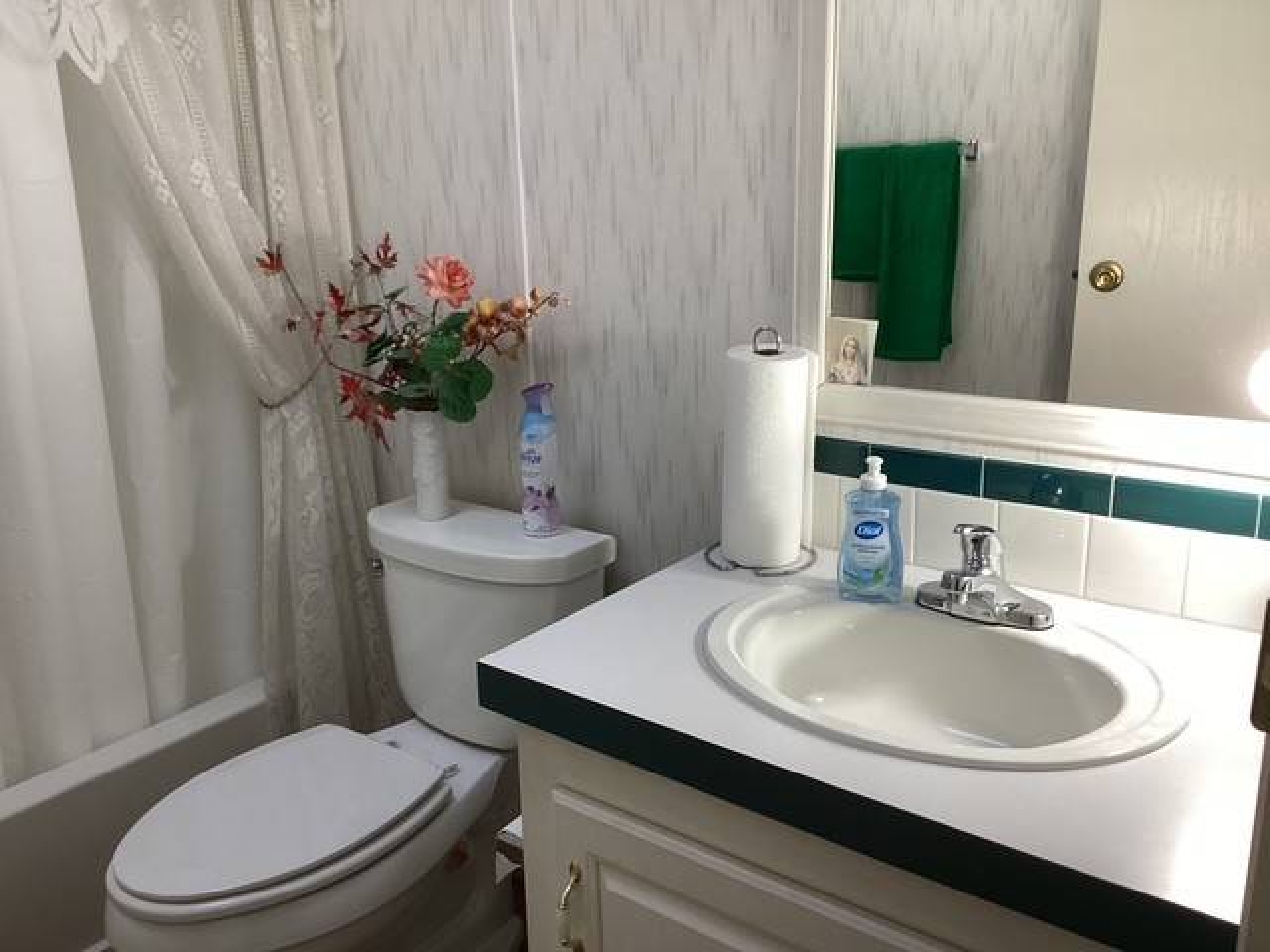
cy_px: 476
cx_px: 635
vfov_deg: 45.4
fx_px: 1137
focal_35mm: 31
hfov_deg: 58.4
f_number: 2.4
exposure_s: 1/60
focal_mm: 3.3
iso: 80
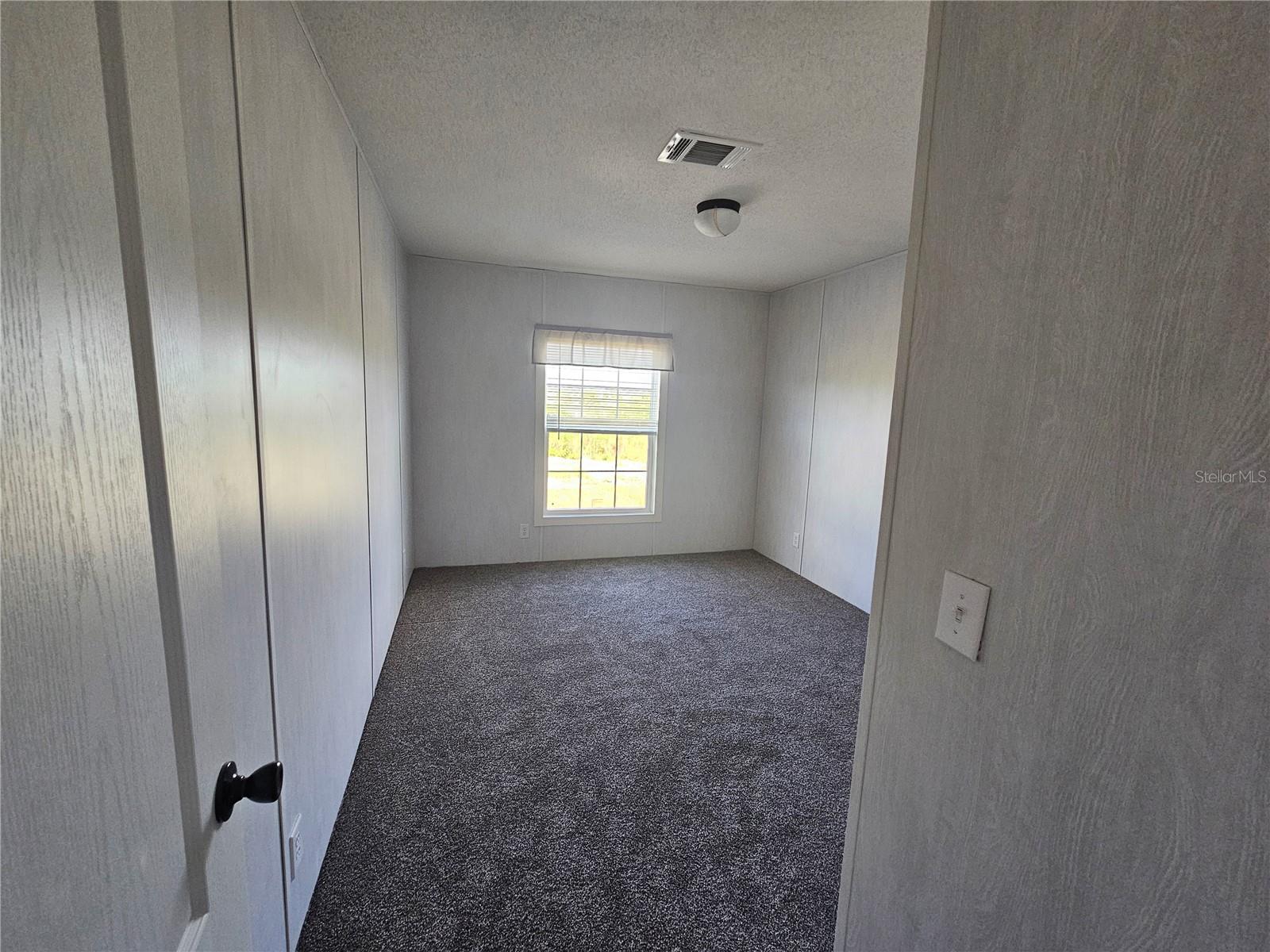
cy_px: 476
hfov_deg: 106.2
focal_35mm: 13
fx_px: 477
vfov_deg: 89.9
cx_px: 635
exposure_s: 1/72
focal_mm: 2.2
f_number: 2.2
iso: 160
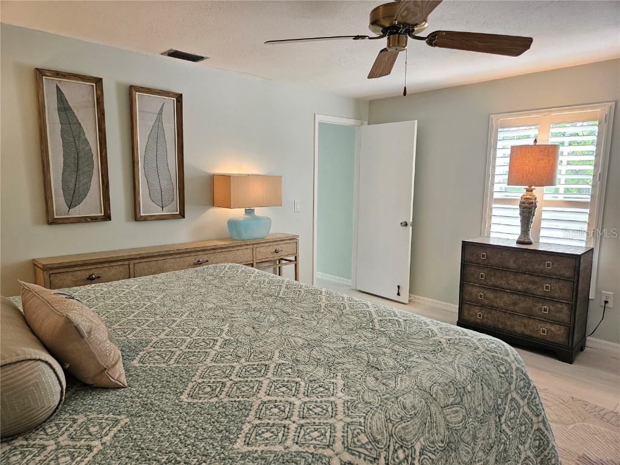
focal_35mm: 23
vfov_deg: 58.9
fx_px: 412
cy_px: 232
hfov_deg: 73.9
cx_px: 310
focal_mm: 5.4
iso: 250
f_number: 1.8
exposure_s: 1/120
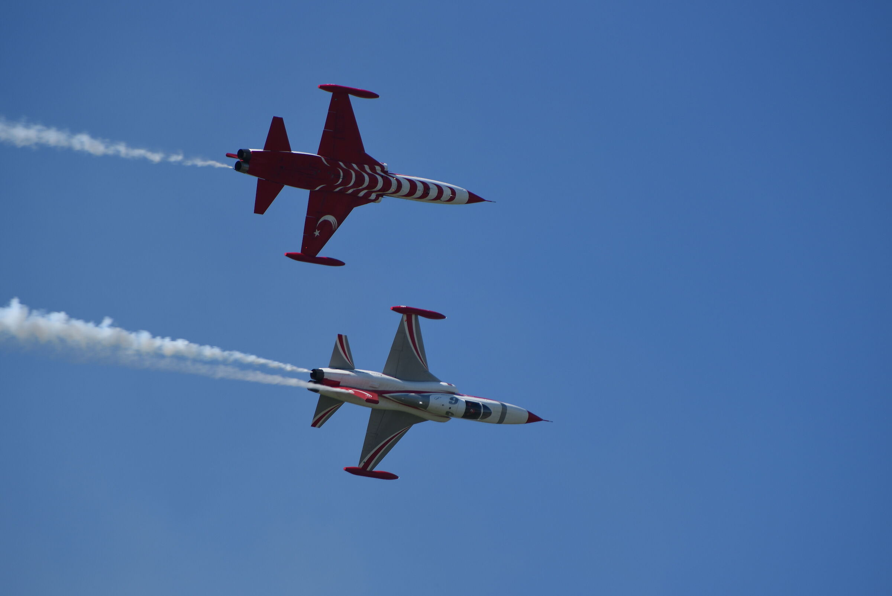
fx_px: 9914
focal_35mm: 400
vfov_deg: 3.4
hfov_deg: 5.2
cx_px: 446
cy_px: 298
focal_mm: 400
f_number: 5.6
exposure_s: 1/1000
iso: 140
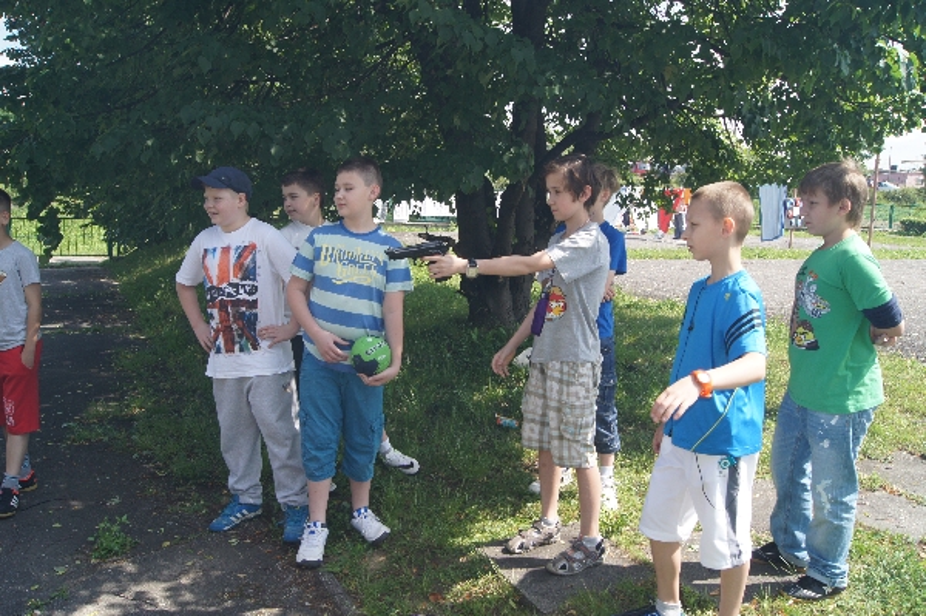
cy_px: 308
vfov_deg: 43.5
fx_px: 771
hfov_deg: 62.0
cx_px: 463
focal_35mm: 30
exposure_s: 1/160
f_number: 9
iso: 200
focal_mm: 20
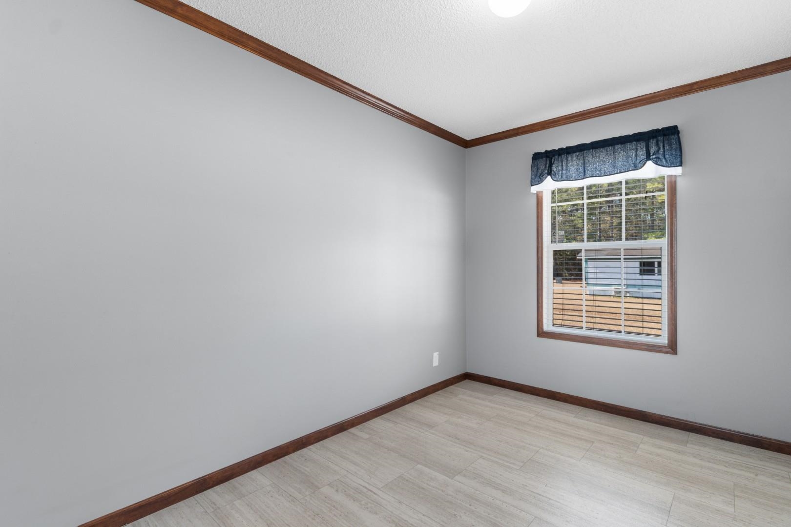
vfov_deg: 73.7
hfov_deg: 96.7
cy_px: 264
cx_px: 396
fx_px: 352
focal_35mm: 16
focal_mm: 11
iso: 100
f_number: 4.8
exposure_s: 1/5
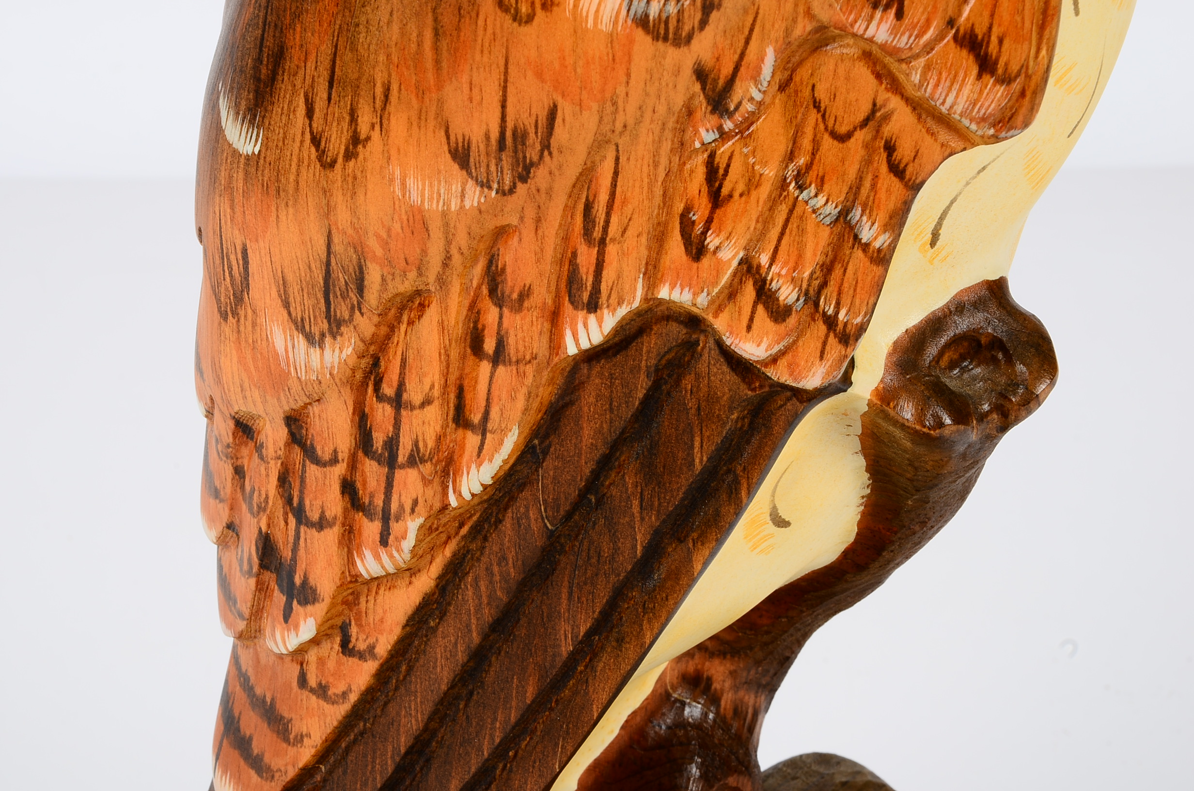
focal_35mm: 135
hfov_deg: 15.2
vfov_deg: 10.1
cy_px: 396
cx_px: 597
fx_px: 4468
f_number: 16
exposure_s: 1/160
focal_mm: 90
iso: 100
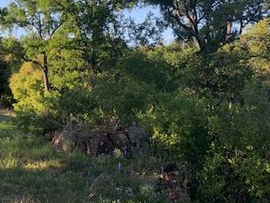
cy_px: 70
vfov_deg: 23.6
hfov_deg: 28.5
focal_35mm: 62
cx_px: -23
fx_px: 484
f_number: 1.8
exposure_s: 1/214
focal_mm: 3.99
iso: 20
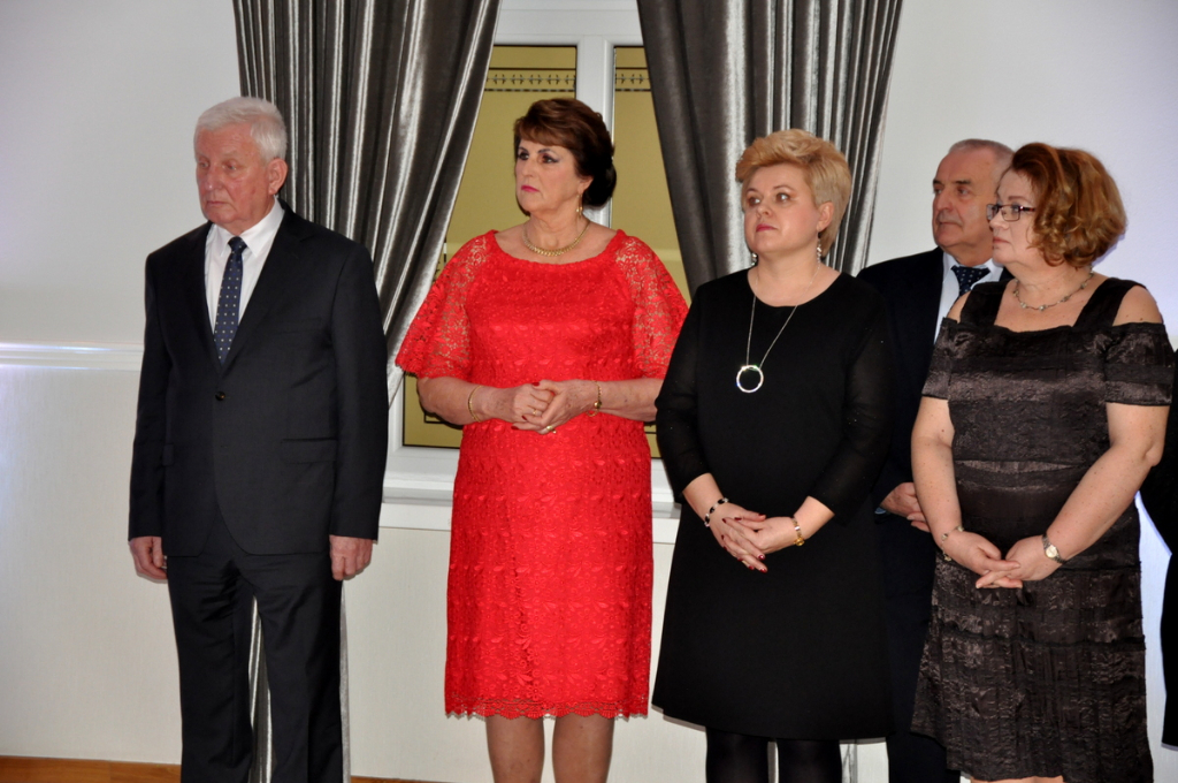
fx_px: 2696
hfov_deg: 24.6
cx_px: 589
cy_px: 392
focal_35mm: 82
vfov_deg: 16.5
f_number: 4.8
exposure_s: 1/60
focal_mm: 55
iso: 800
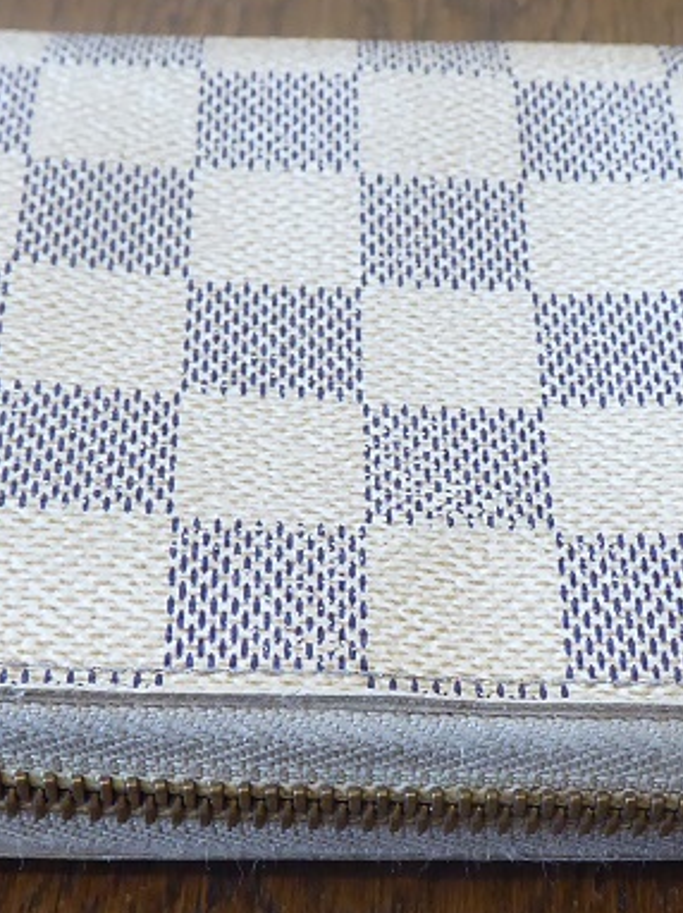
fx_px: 2081
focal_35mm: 79
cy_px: 743
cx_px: 404
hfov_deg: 18.6
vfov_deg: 24.3
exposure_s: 1/60
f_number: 3.5
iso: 320
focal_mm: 5
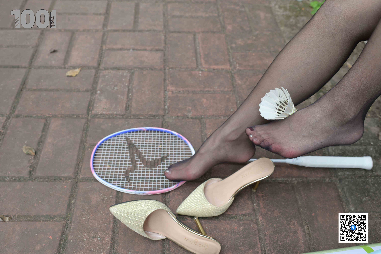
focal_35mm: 35
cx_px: 190
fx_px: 370
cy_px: 127
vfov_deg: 37.9
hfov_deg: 54.4
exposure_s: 1/320
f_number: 5.6
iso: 200
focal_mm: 35
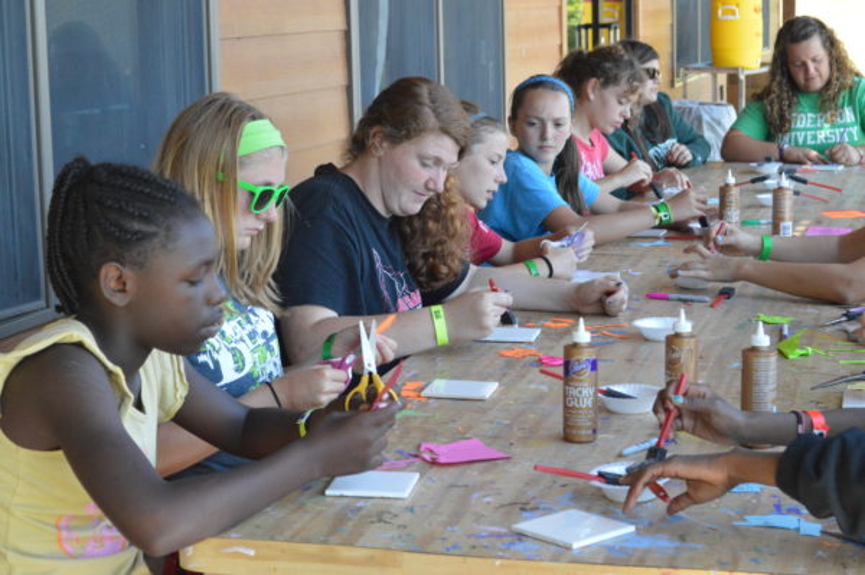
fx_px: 1873
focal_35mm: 78
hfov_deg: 26.0
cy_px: 288
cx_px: 432
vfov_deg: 17.5
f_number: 10
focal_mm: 52
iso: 3200
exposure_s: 1/500
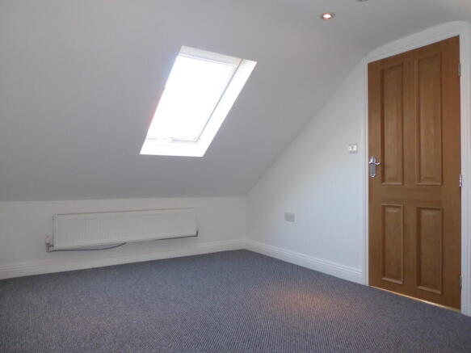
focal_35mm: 24
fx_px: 326
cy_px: 176
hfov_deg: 71.6
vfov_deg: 56.8
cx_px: 236
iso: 320
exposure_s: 1/60
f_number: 3.3
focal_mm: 4.3
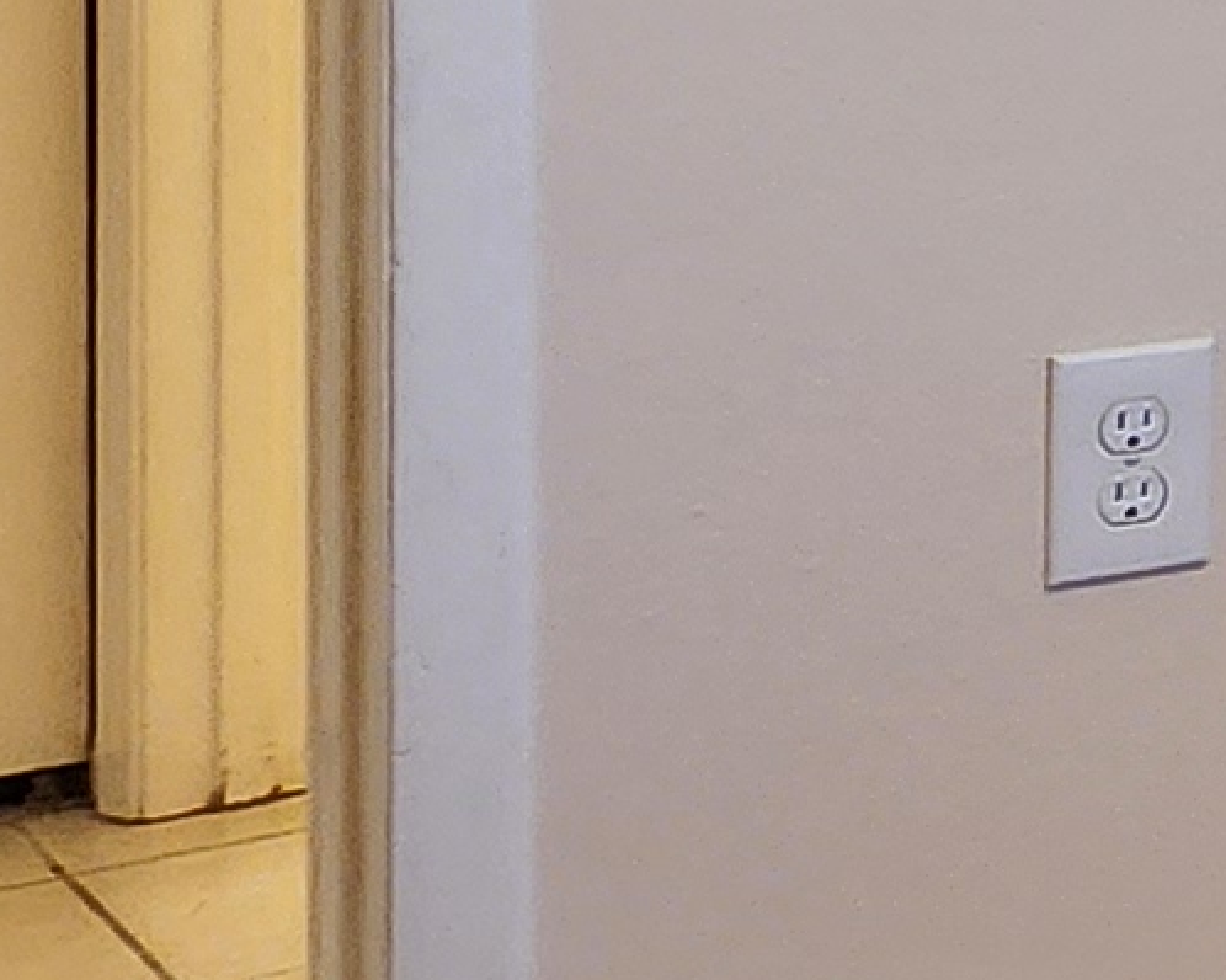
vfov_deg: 14.0
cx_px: 3683
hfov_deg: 11.3
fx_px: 3700
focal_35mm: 102
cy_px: -532
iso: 200
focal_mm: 2.2
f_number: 2.2
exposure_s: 1/60
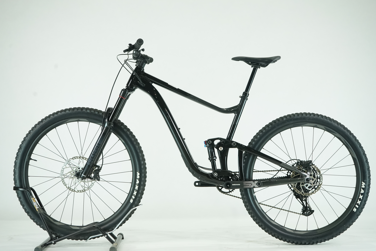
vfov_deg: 26.0
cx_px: 188
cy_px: 126
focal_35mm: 52
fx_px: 543
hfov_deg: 38.2
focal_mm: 52
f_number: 7.1
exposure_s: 1/200
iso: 2500
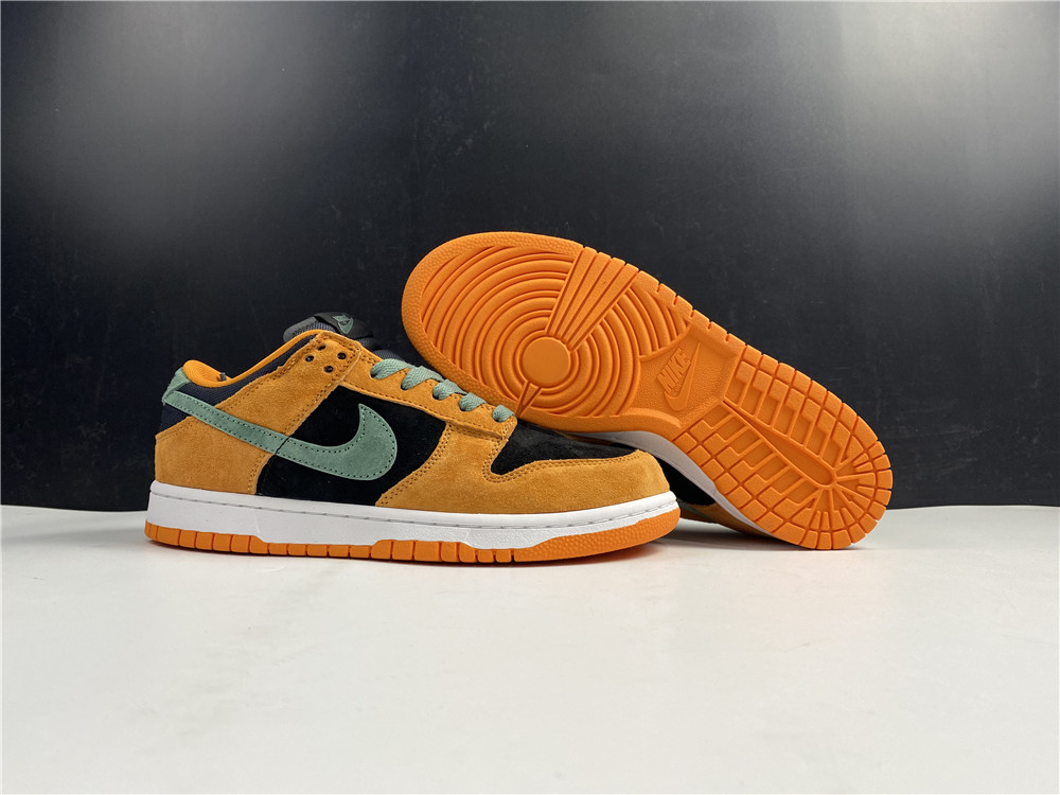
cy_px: 398
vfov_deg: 53.1
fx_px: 796
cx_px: 530
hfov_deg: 67.3
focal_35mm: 26
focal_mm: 4.25
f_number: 1.8
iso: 50
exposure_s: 1/100
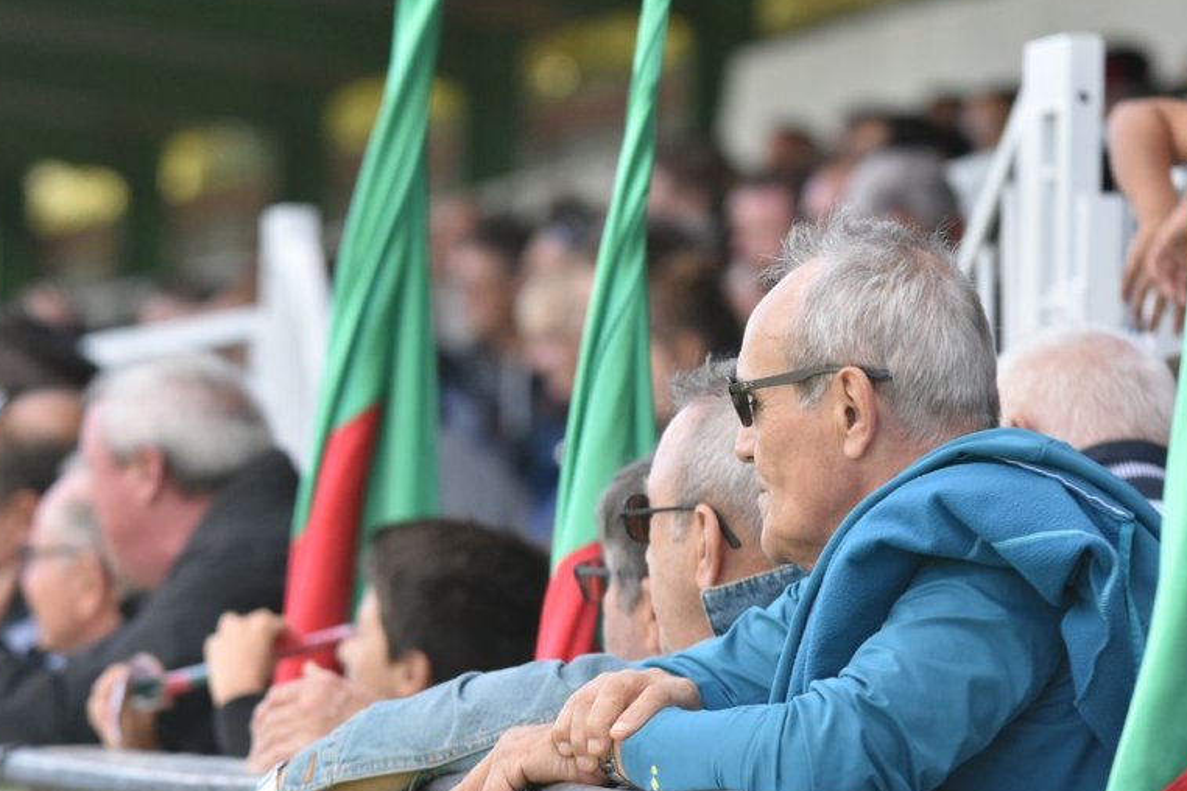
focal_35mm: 373
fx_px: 12287
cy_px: 336
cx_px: 525
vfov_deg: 3.7
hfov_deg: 5.5
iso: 1000
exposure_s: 1/1600
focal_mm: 185
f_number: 5
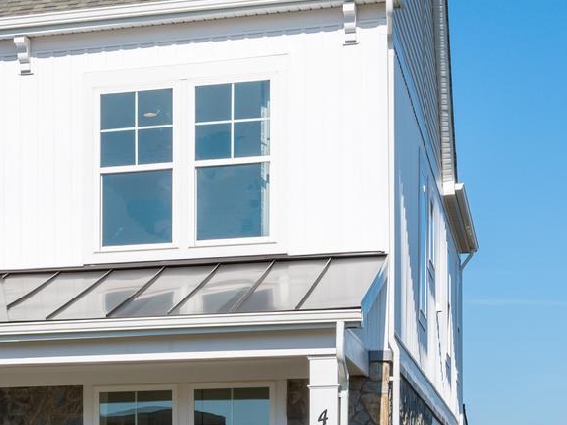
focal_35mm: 103
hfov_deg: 18.2
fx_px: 1687
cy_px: 367
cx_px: -90
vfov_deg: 14.3
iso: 100
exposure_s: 1/200
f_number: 13
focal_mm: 30
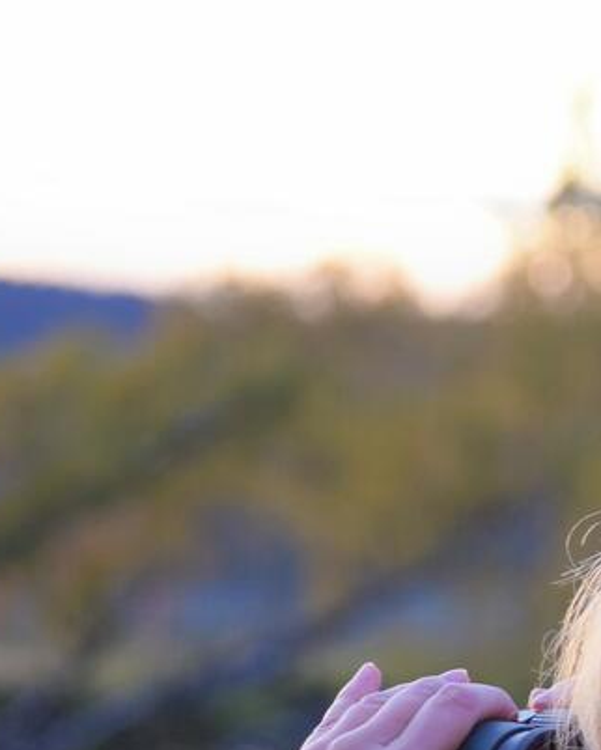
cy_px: 729
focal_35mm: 361
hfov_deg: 4.3
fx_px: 8020
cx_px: 707
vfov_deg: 5.3
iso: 400
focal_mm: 86
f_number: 6.3
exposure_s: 1/160
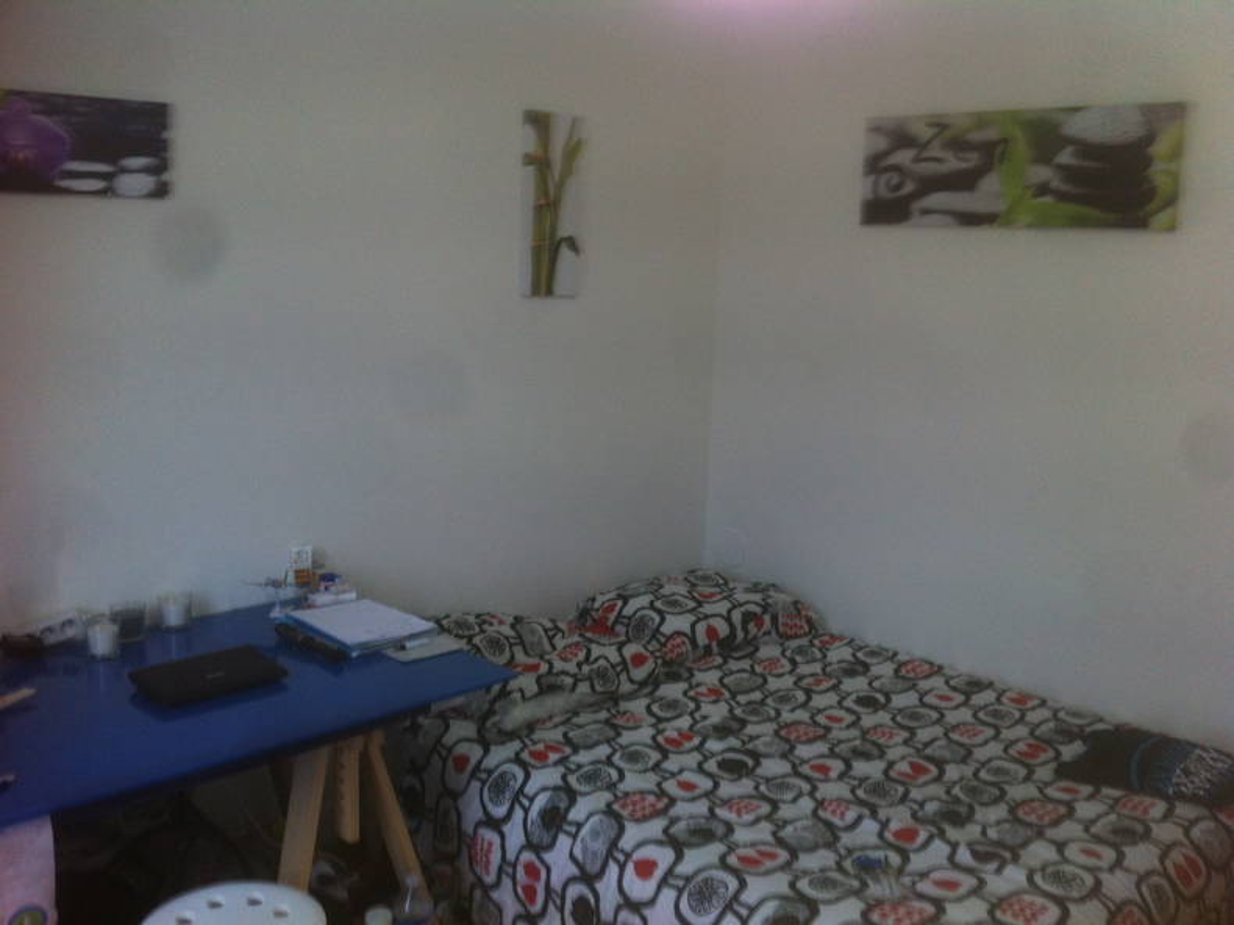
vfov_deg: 40.7
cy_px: 462
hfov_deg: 52.6
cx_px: 617
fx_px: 1247
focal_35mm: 35
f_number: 2.8
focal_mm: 3.85
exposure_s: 1/18
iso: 80
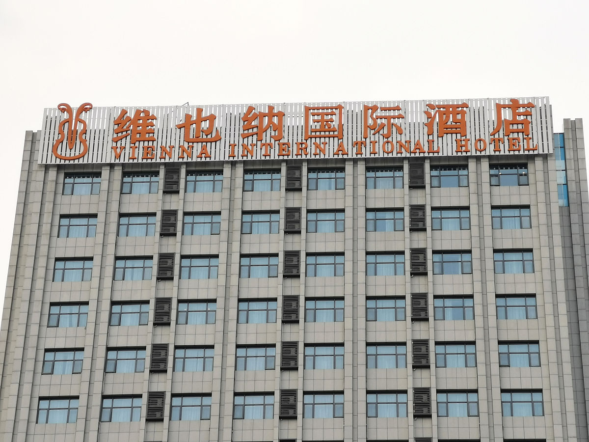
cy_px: 221
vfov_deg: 11.0
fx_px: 2297
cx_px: 294
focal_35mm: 135
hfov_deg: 14.6
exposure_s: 1/334
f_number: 2.4
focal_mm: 7.48
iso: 50
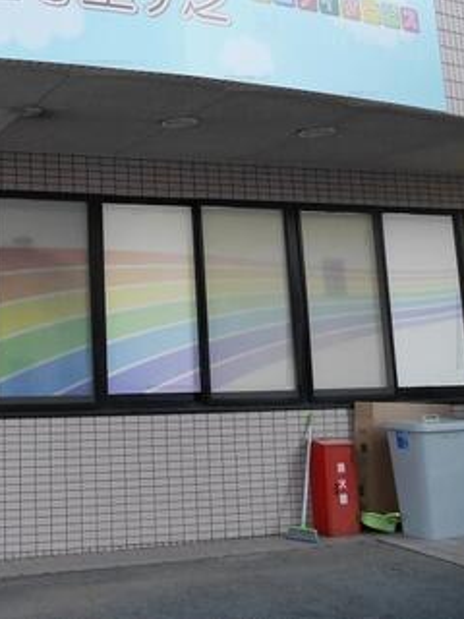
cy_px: 186
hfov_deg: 29.1
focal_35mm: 45
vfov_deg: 41.3
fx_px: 804
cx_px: -46
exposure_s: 1/60
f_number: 3.5
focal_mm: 12
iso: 2000
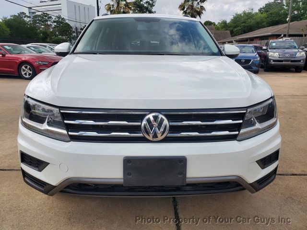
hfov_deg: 67.3
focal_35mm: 26
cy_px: 115
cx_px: 154
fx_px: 231
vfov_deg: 53.1
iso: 50
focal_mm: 4.3
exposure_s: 1/1351
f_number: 2.4
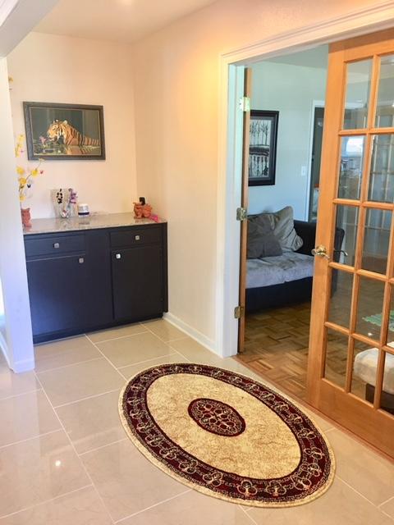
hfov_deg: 48.2
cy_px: 262
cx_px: 197
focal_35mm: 29
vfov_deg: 61.7
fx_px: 440
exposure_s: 1/15
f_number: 2.2
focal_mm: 4.15
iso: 50
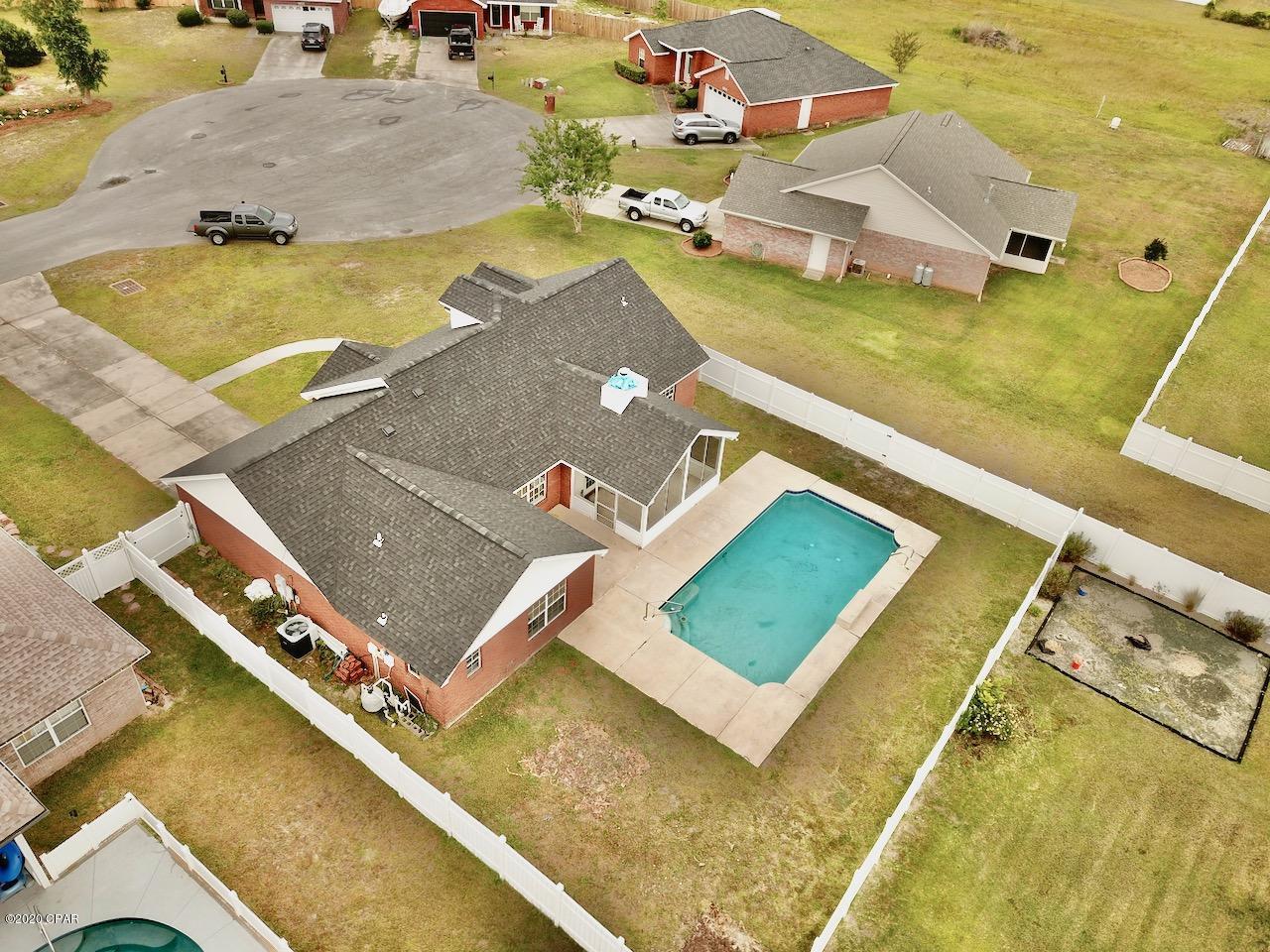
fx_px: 954
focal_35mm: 26
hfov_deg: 67.3
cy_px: 476
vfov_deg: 53.1
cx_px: 635
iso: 100
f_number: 2.2
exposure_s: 1/431
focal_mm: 4.73
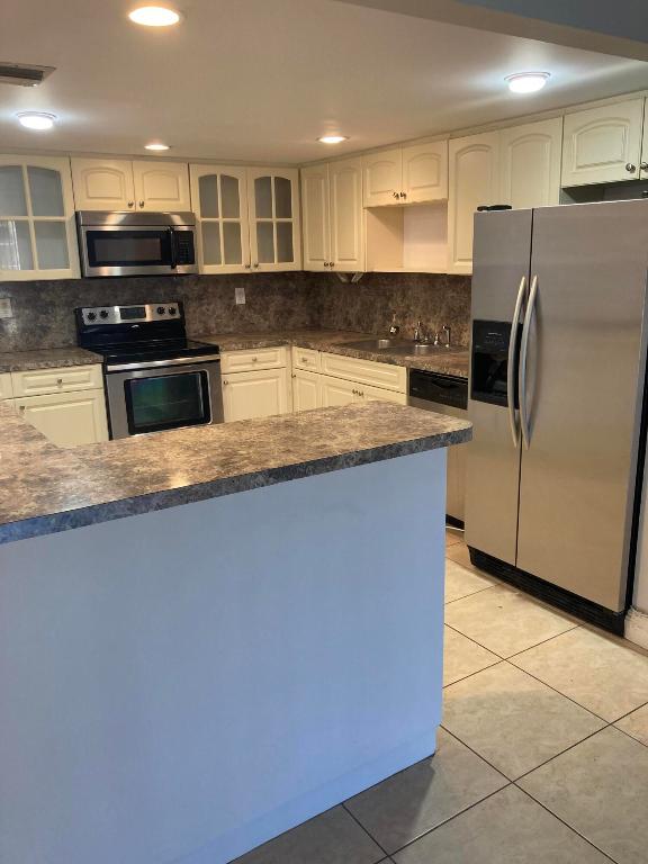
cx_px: 324
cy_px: 432
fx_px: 699
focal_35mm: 28
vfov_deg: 63.4
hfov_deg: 49.7
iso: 100
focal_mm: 3.99
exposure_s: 1/60
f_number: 1.8
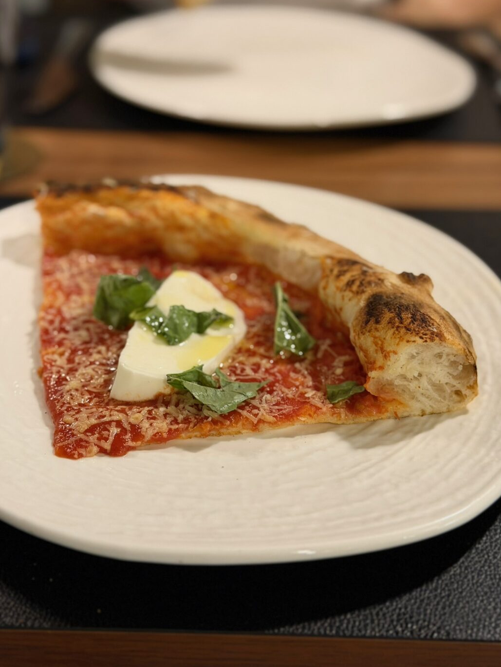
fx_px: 945
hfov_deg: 29.7
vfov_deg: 38.9
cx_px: 248
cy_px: 327
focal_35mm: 49
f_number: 1.78
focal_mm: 6.76
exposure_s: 1/38
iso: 400
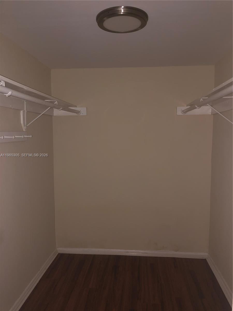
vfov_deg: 63.4
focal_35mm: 28
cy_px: 156
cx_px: 116
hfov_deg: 49.7
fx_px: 251
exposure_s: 1/12
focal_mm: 3.99
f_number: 1.8
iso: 64
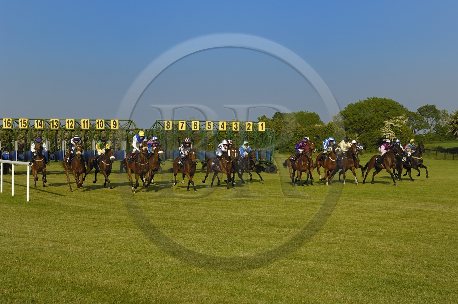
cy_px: 152
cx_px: 229
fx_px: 915
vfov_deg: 18.9
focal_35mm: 72
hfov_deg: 28.1
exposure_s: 1/750
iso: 100
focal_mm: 48
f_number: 5
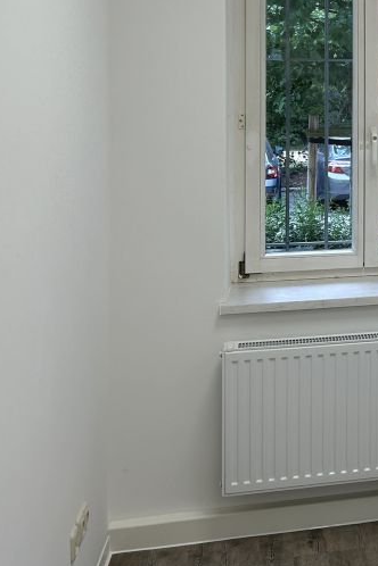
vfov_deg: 30.4
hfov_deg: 18.3
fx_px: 1024
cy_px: 142
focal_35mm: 65
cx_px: 585
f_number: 1.5
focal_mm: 5.7
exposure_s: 1/246
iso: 40
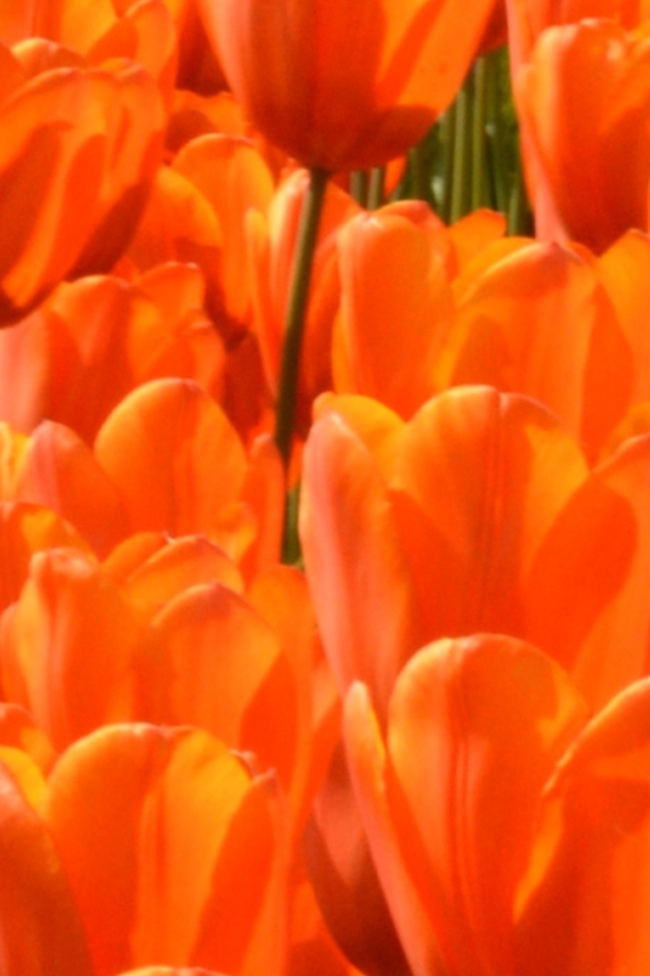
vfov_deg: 4.0
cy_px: 457
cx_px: 1451
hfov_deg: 2.6
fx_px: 14123
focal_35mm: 521
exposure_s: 1/80
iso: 400
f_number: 29
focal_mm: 70
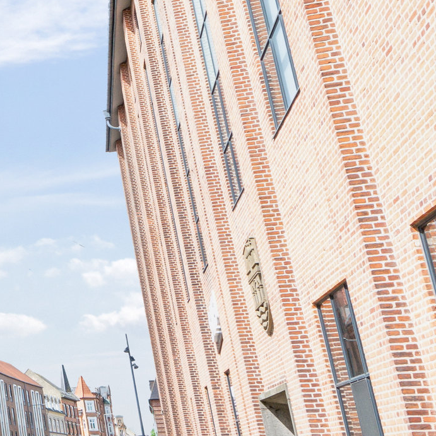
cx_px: -312
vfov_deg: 29.1
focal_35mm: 59
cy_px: 223
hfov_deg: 21.3
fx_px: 841
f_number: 11
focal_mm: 16
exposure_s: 1/320
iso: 800
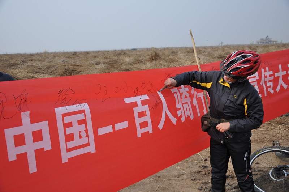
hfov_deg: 57.3
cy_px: 96
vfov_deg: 39.9
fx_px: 265
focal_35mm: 33
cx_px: 144
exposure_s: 1/1250
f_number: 4
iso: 200
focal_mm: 22
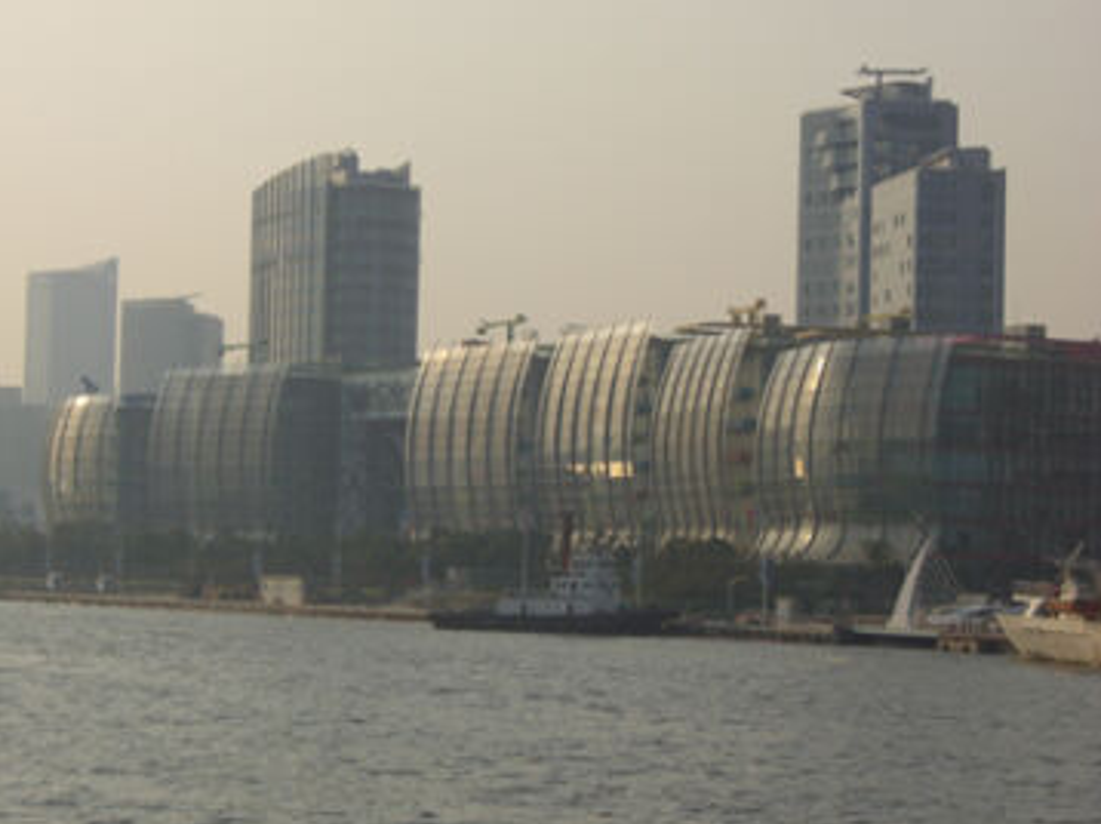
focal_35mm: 104
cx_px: 489
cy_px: 455
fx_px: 3306
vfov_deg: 14.2
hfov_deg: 18.9
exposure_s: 1/125
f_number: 9.6
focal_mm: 19.4
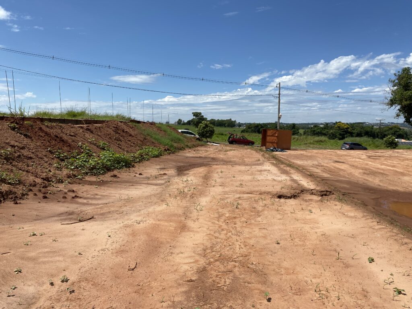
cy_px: 154
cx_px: 206
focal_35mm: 26
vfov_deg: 53.1
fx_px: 309
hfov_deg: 67.3
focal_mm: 4.25
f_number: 1.8
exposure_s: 1/4608
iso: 32
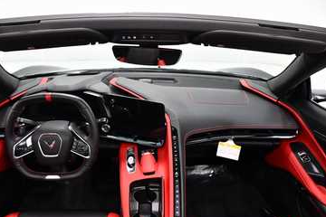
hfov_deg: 61.9
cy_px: 119
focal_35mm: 30
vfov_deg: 43.6
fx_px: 272
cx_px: 150
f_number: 3.5
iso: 2500
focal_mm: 18
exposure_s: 1/125
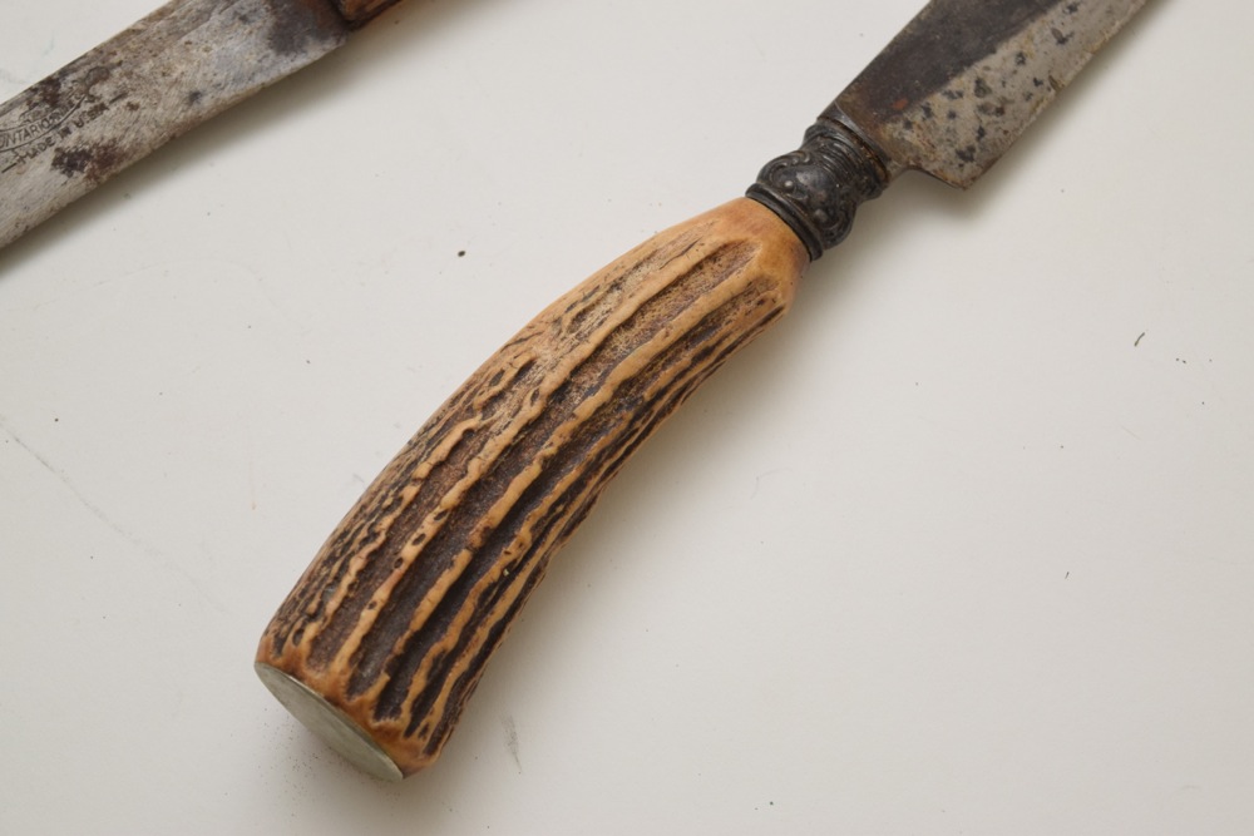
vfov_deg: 16.6
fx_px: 2874
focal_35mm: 82
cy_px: 418
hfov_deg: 24.6
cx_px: 627
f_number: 5.6
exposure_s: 1/100
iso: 800
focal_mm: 55
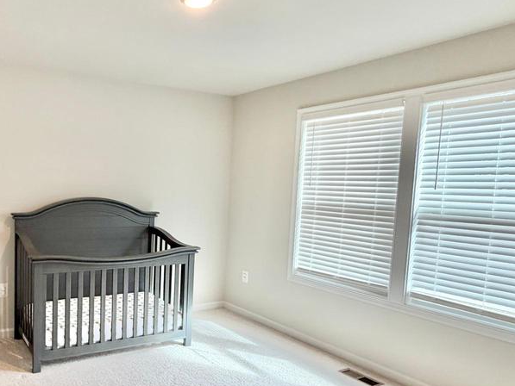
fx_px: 357
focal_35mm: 24
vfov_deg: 56.7
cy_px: 218
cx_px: 122
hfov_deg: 66.6
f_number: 2.2
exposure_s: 1/120
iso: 125
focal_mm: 2.22
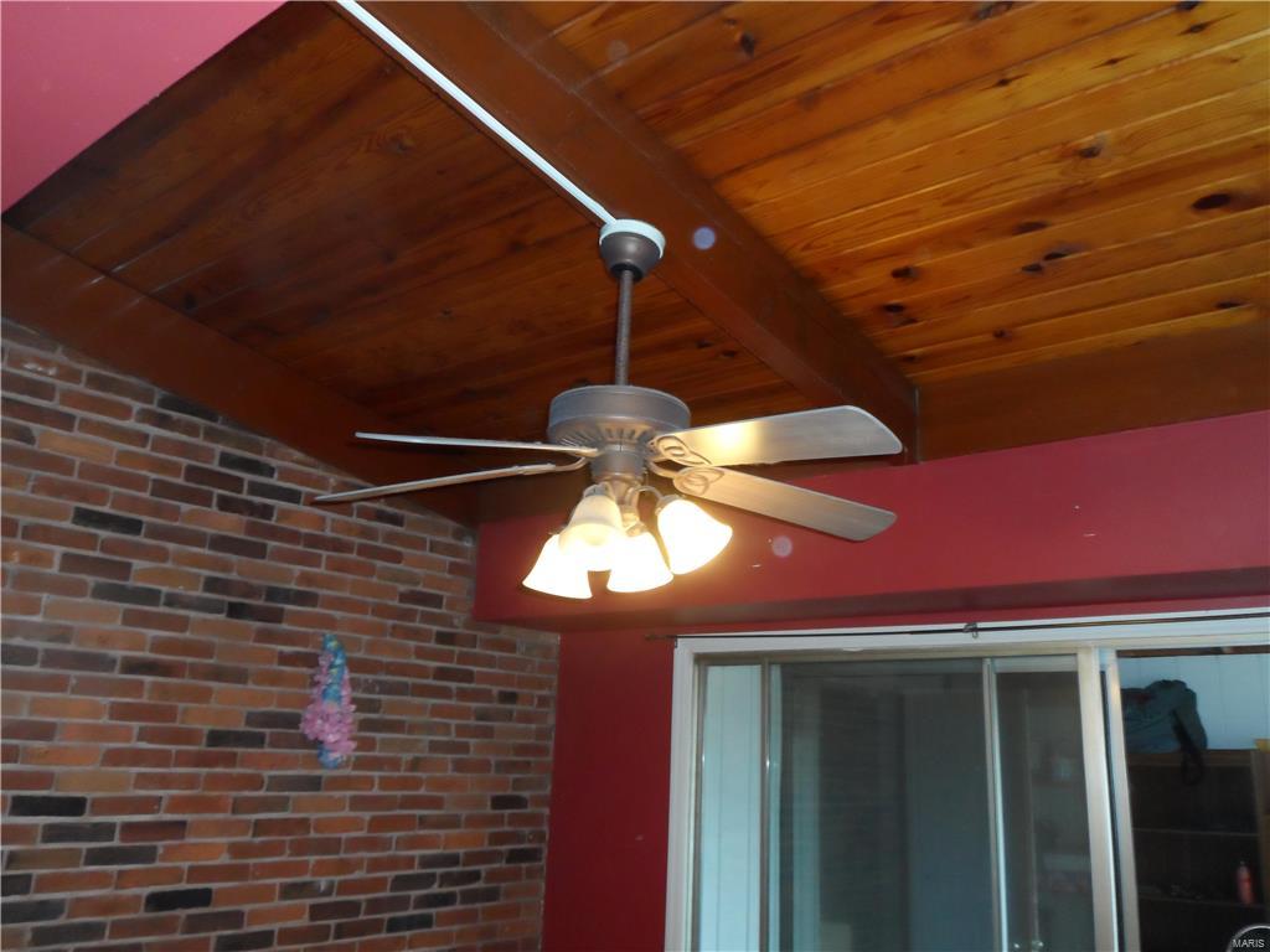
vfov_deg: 49.7
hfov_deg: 63.4
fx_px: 1027
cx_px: 635
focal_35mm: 28
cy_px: 476
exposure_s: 1/30
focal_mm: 4.9
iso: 640
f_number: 3.1
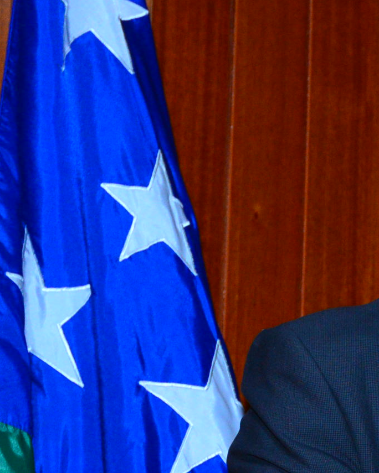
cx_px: 639
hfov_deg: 6.9
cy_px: 446
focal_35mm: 218
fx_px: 3057
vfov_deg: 8.8
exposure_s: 1/125
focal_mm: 66
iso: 2500
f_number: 5.6
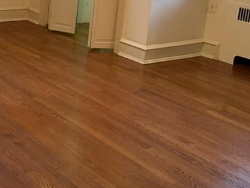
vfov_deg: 22.1
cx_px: 11
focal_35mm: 65
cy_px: 23
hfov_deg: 28.3
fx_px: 470
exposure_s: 1/60
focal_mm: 6.86
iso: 500
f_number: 1.78
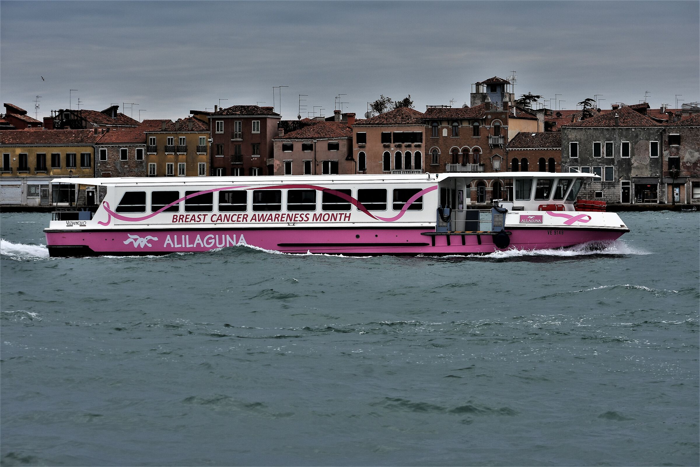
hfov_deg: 14.9
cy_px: 234
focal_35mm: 138
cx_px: 350
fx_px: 2683
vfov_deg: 9.9
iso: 280
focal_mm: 92
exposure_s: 1/500
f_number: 8
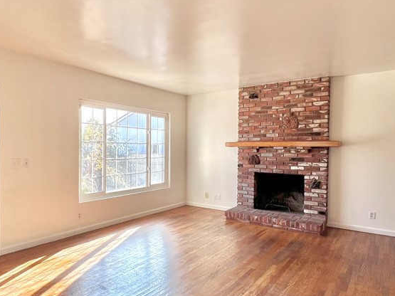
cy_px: 157
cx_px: 141
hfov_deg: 70.1
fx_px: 274
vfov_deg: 56.8
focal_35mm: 24
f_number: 1.8
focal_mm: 1.57
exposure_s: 1/109
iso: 32
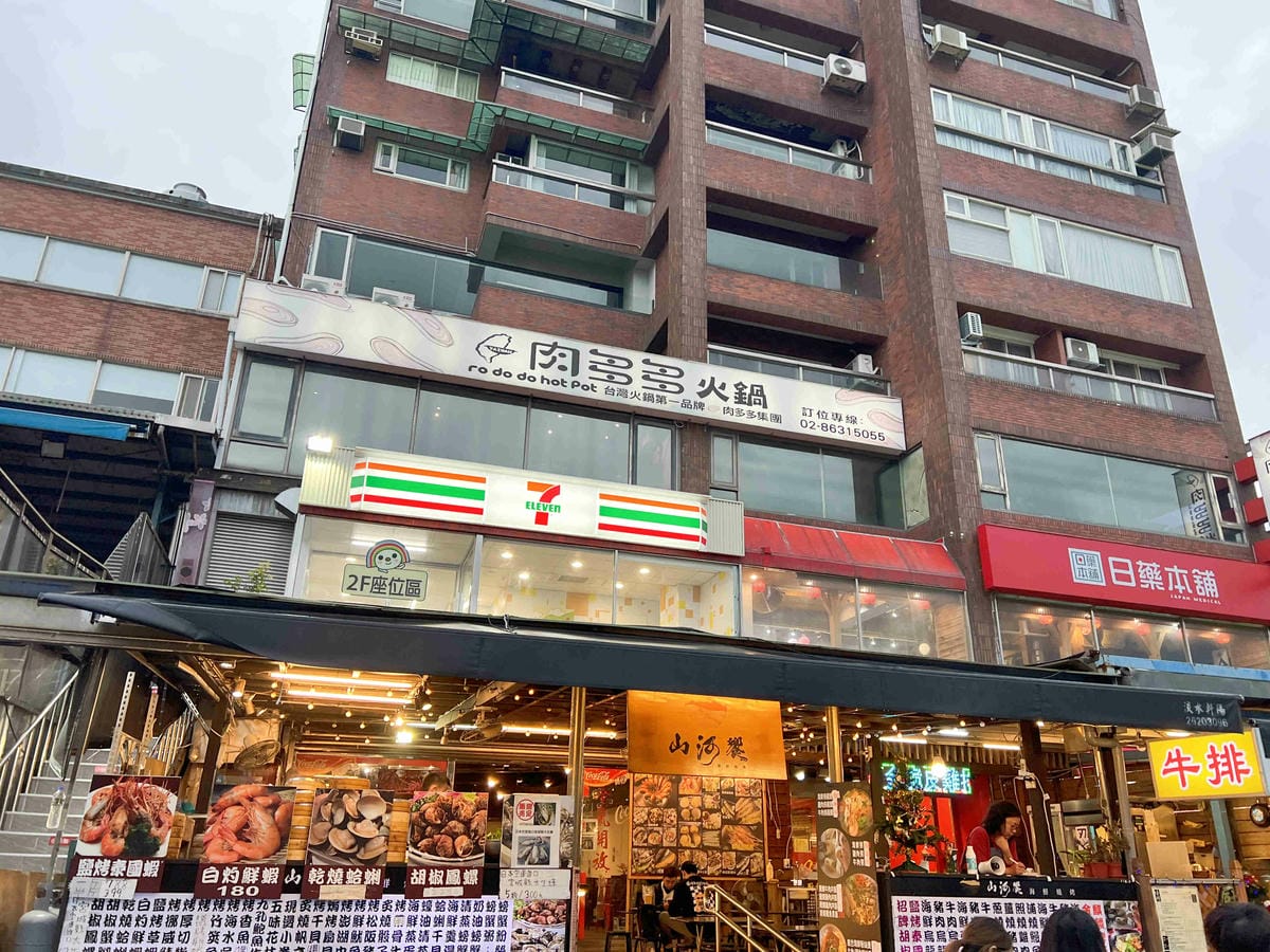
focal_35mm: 26
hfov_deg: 67.3
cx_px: 635
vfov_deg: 53.1
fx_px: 954
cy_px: 476
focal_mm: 5.7
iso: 125
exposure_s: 1/120
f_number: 1.5
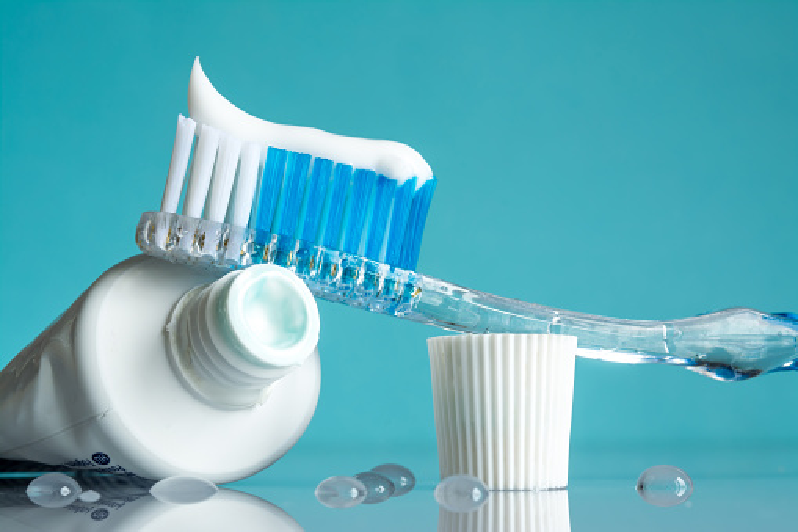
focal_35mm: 68
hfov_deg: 29.9
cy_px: 266
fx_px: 1496
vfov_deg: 20.1
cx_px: 399
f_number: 14
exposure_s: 1.6
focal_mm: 45
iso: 100
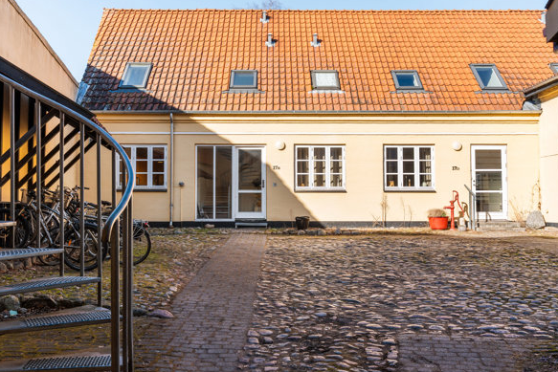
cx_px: 277
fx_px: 543
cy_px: 185
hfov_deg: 54.4
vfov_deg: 37.9
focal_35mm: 35
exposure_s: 1/200
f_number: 8
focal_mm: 34
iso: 200
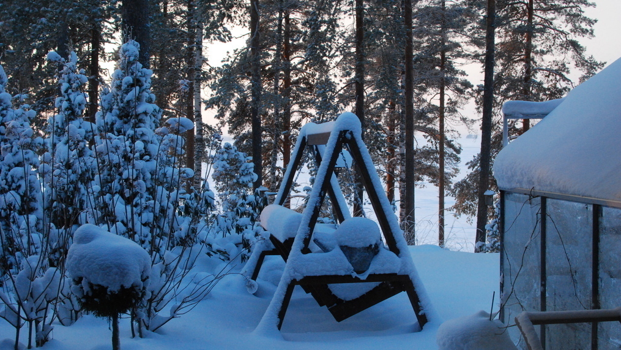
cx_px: 310
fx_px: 914
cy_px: 201
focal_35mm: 56
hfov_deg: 37.5
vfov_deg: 21.6
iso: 1000
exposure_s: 1/200
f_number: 7.1
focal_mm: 35
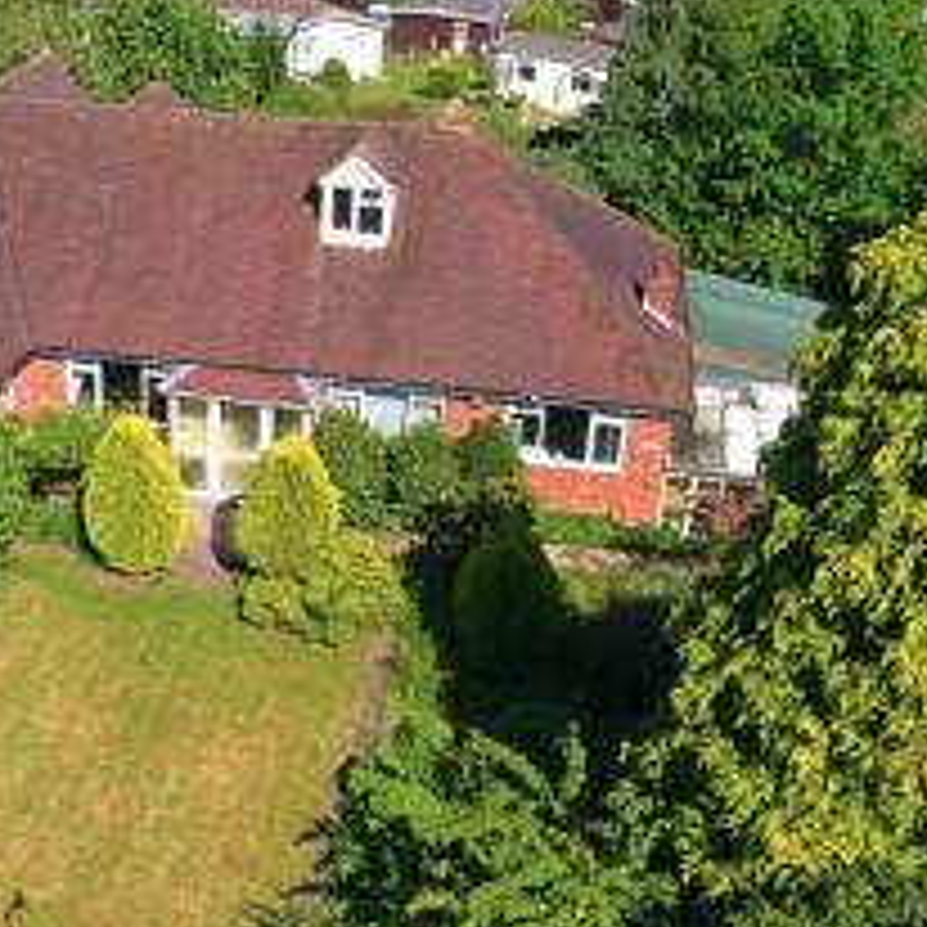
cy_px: 457
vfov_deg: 34.0
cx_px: 331
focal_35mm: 50
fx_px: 1515
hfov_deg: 33.8
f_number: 2.8
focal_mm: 3.61
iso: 100
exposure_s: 1/612
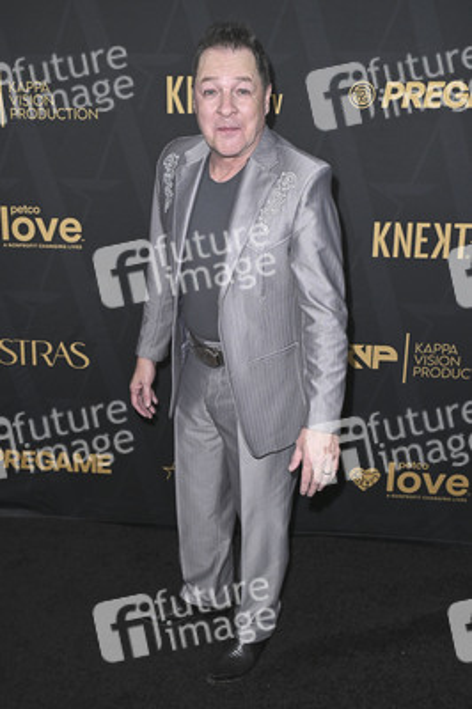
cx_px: 236
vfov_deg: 54.5
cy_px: 354
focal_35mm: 35
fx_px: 689
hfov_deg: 37.8
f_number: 5.6
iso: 2000
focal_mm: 35
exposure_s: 1/320
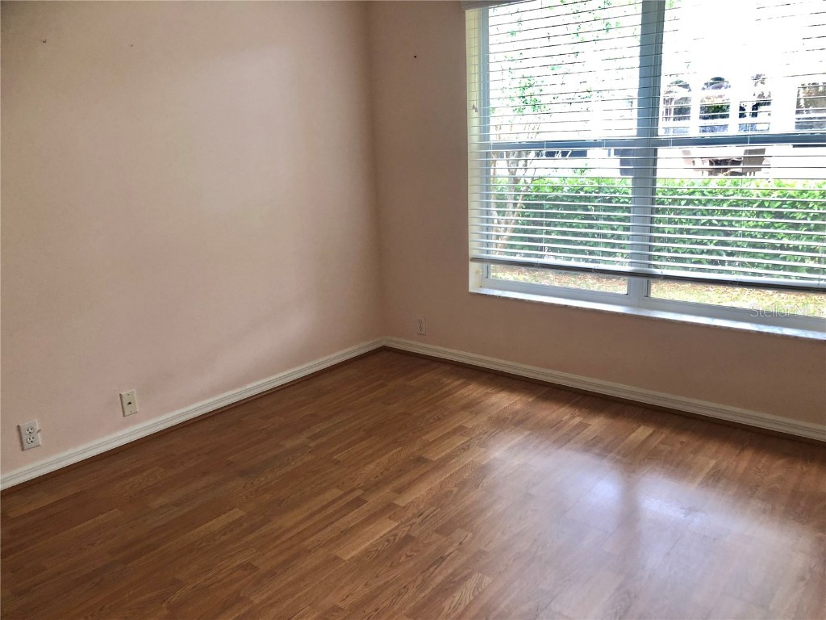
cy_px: 310
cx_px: 413
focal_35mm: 28
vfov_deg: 49.7
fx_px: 668
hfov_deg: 63.4
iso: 25
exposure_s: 1/30
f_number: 1.8
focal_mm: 3.99
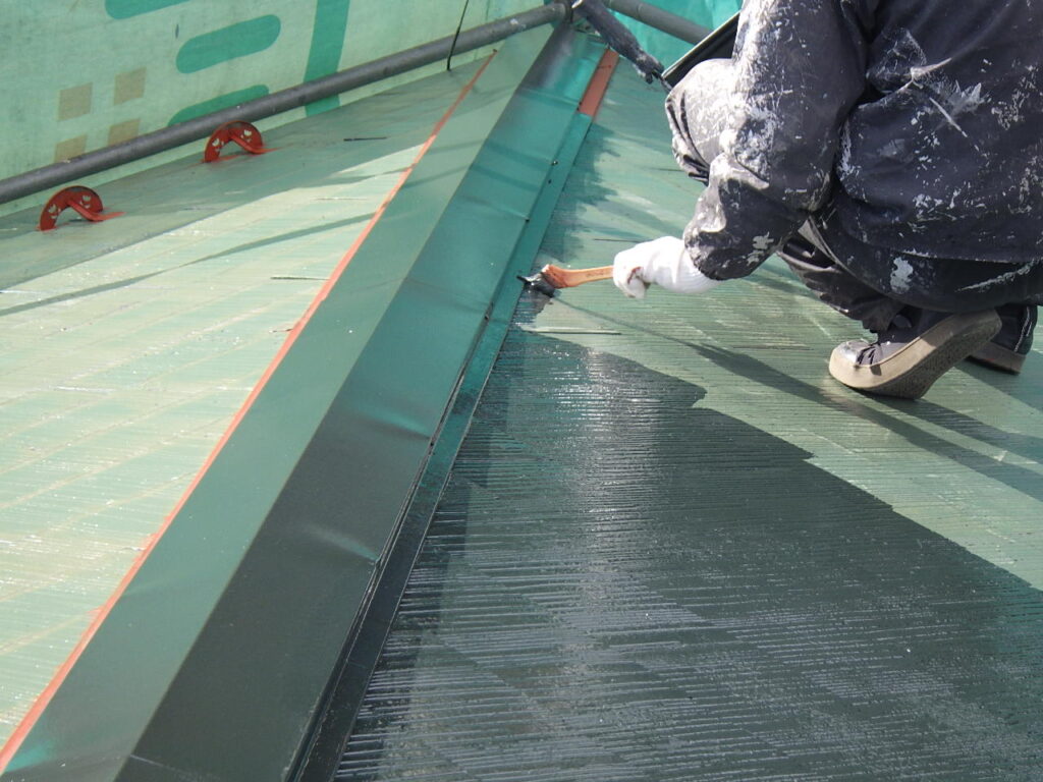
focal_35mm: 115
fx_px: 3465
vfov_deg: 12.9
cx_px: 522
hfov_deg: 17.1
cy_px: 391
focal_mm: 20.6
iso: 125
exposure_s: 1/200
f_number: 5.2
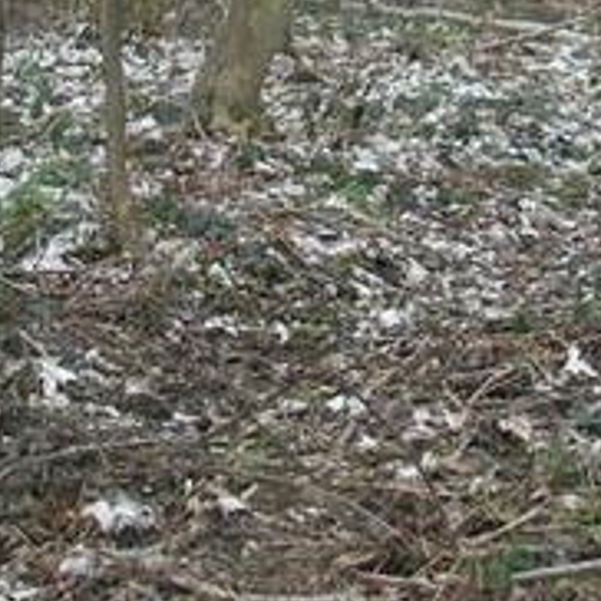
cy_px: -119
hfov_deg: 18.7
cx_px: 287
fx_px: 1827
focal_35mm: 93
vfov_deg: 17.8
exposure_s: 1/125
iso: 92
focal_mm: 5.7
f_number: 2.9
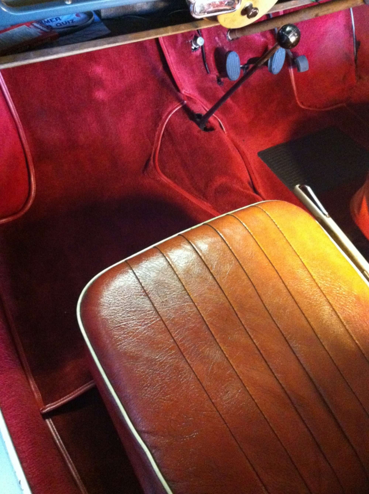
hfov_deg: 40.6
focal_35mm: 35
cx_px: 184
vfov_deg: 52.7
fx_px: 499
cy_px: 247
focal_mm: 3.85
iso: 1000
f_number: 2.8
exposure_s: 1/15
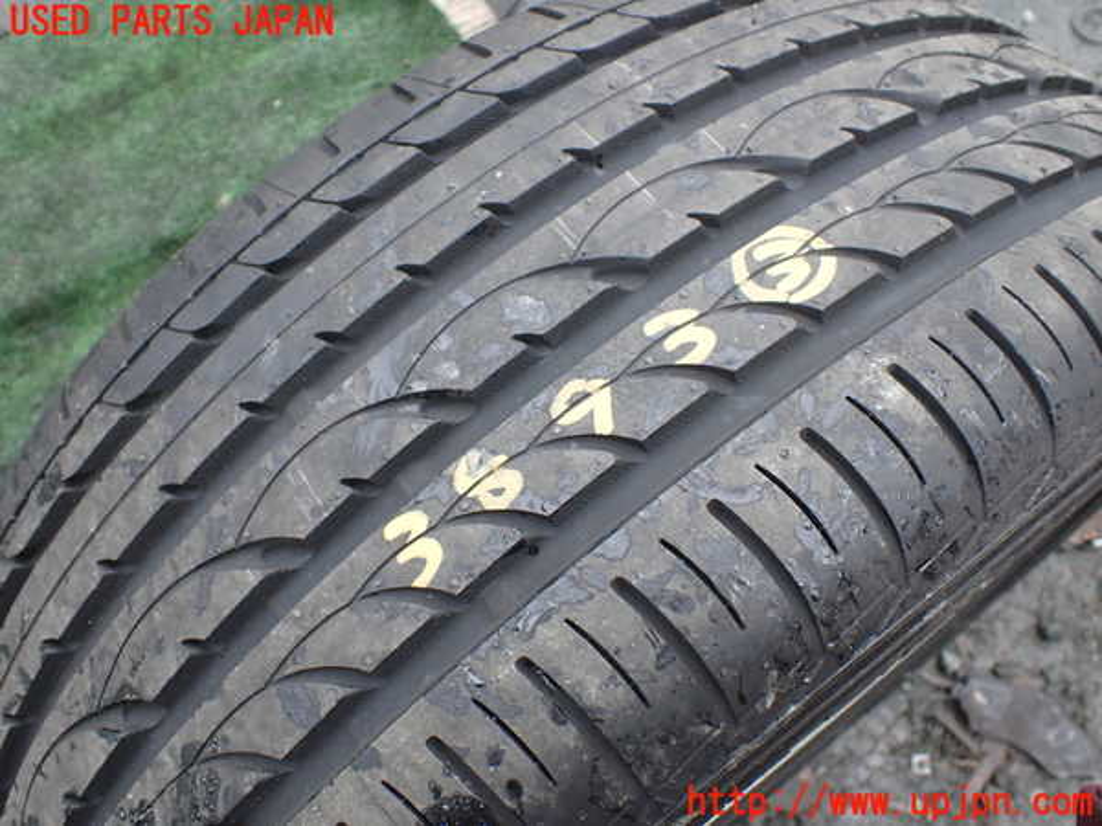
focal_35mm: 30
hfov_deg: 60.0
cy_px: 413
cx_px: 551
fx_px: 955
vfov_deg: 46.8
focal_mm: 5.4
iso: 160
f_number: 2.3
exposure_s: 1/125
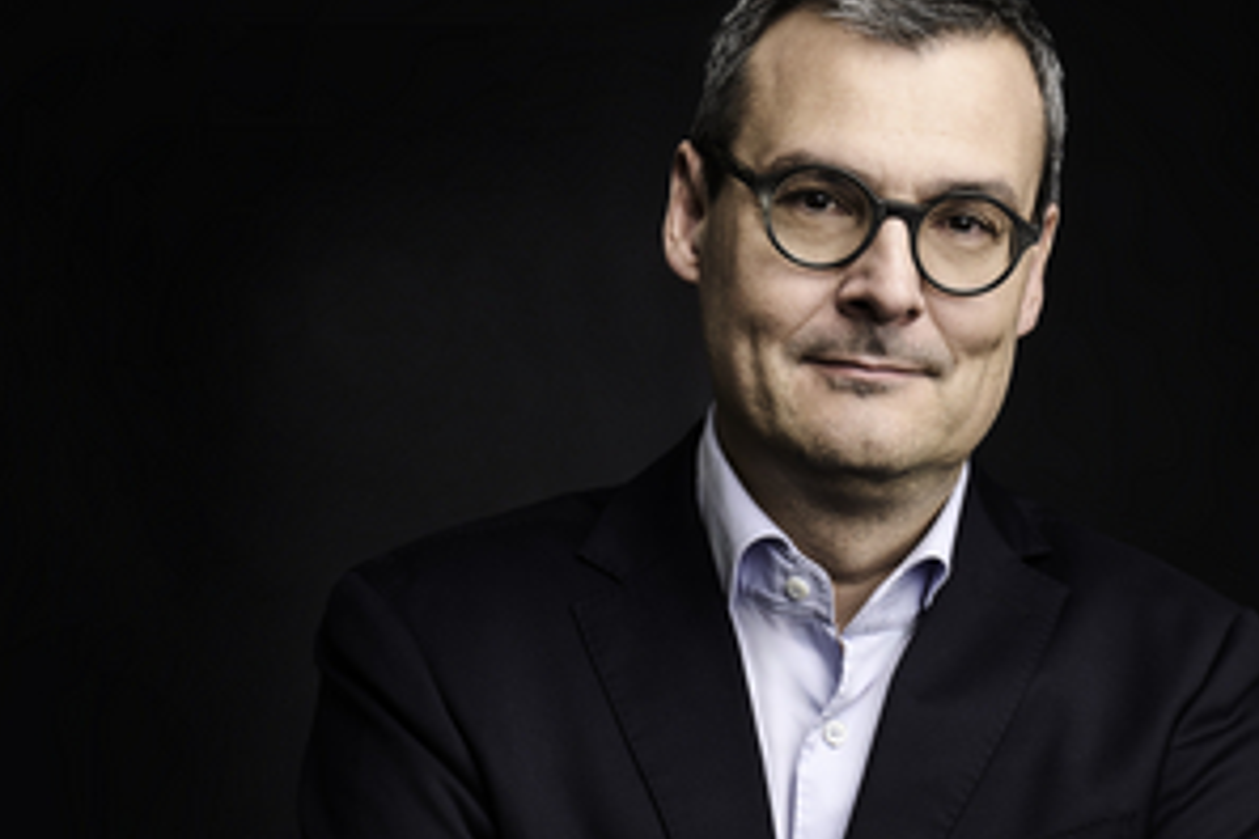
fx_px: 5036
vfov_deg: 9.5
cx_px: 678
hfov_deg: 14.2
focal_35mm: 144
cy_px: 555
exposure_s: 1/250
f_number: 4
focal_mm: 89
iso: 100
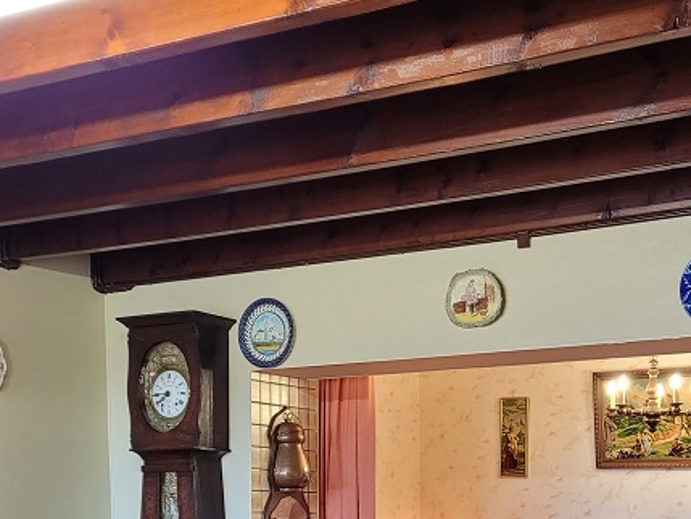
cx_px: 441
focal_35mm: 62
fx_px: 1238
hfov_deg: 31.0
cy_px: 572
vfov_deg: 22.3
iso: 320
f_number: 1.8
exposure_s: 1/50
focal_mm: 5.4
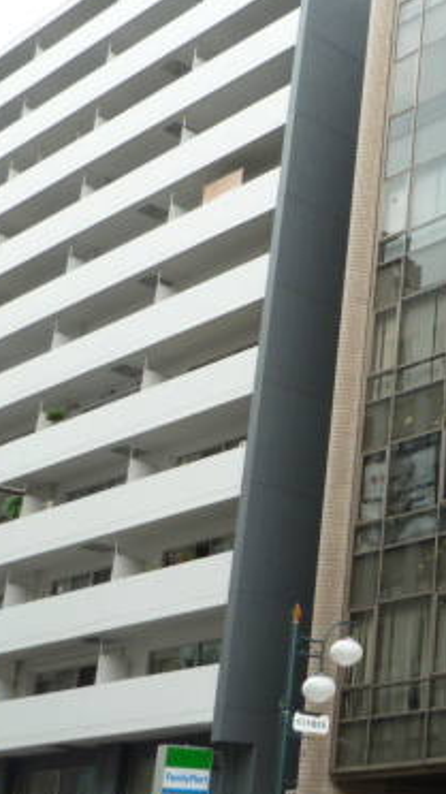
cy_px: 348
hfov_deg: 18.0
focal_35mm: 60
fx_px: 1263
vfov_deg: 34.9
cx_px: 657
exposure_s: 1/80
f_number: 3.5
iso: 80
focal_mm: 5.3
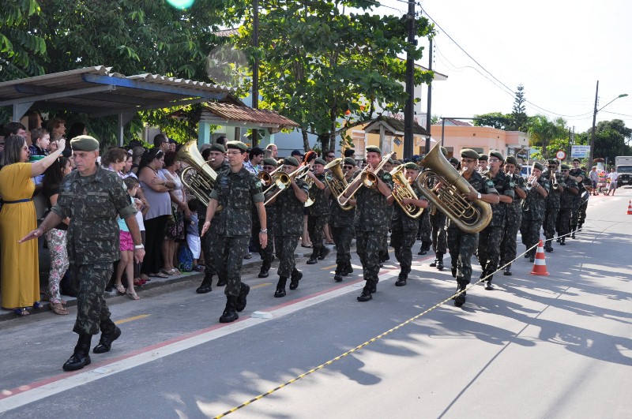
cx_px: 316
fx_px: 789
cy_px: 210
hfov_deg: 43.7
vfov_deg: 29.8
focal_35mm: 45
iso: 200
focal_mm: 30
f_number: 8
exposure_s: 1/250
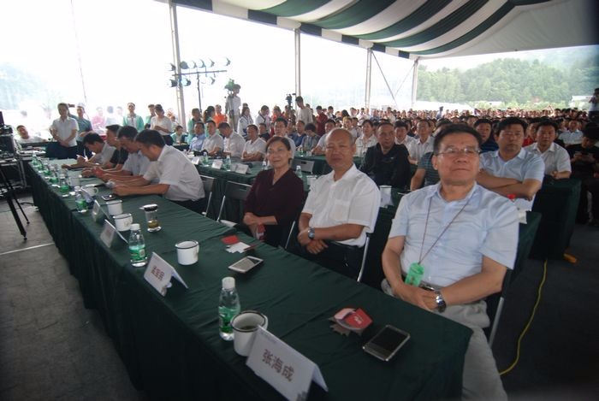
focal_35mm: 18
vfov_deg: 67.6
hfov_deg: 89.9
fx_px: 300
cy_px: 200
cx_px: 300
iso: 400
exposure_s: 1/100
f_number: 4
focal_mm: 12
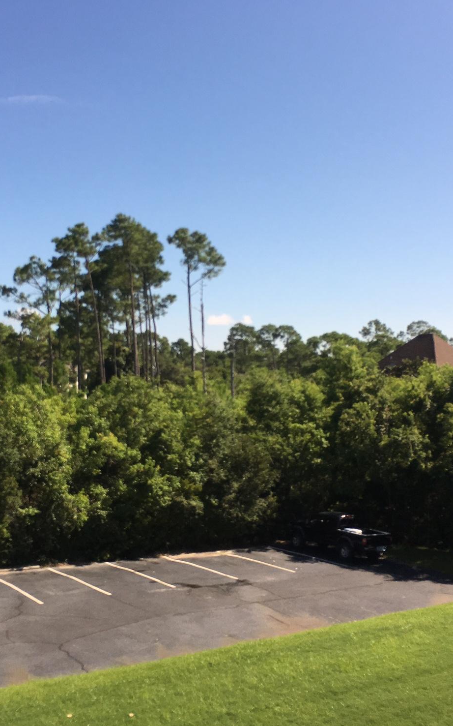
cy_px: 356
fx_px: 830
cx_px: 179
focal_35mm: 42
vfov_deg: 47.2
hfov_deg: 30.4
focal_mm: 4.15
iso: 40
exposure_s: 1/2653
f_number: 2.2
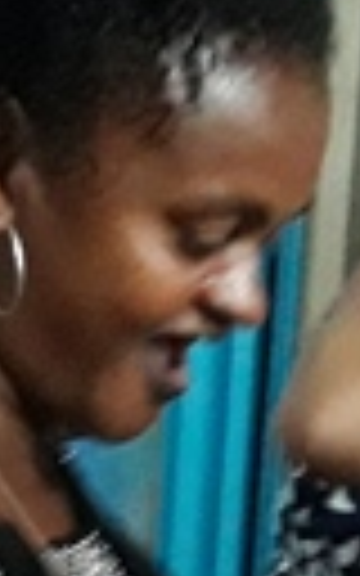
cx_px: -153
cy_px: 513
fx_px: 2323
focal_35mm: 148
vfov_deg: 14.0
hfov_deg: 8.7
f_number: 1.9
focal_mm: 3.7
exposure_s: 1/15
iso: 800
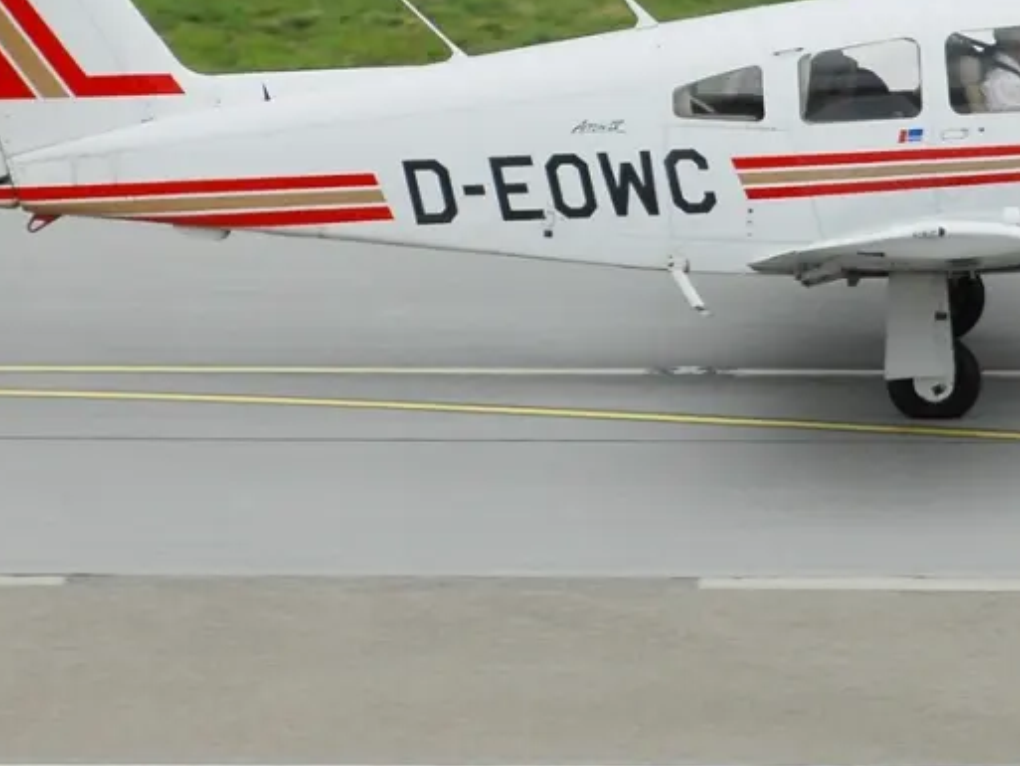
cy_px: 146
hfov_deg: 2.9
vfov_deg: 2.2
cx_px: 706
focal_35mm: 691
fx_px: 20366
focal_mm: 240
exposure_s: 1/500
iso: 200
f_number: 7.1
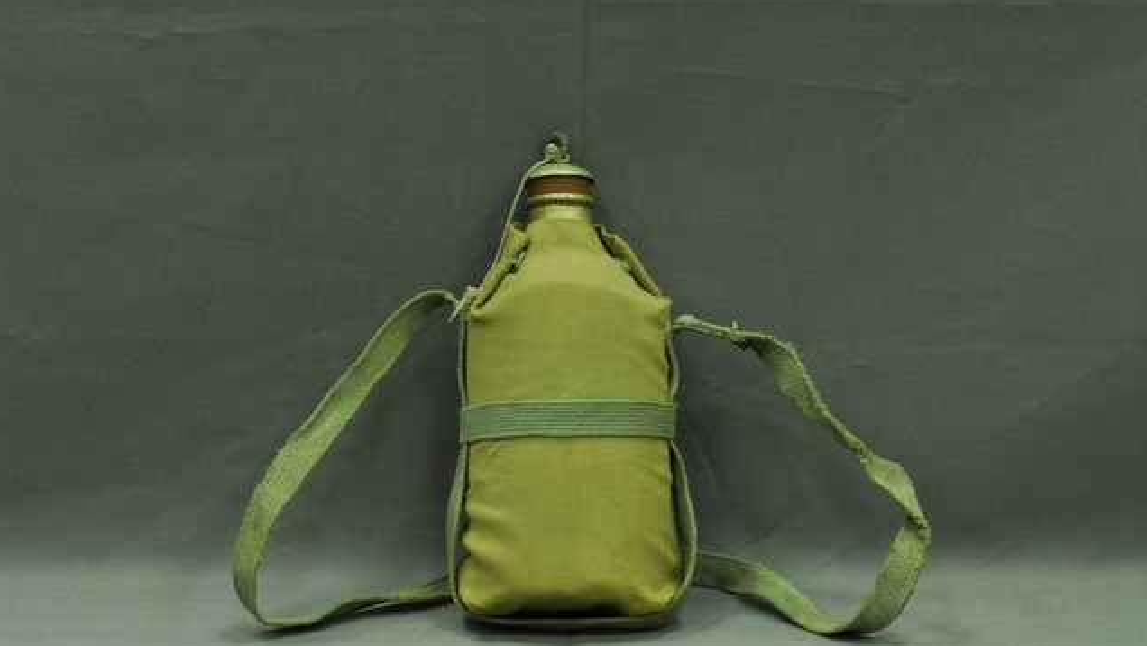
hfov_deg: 22.4
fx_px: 2890
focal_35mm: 95
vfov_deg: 12.7
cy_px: 379
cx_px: 572
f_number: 10
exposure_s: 1/10
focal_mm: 60
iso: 1000
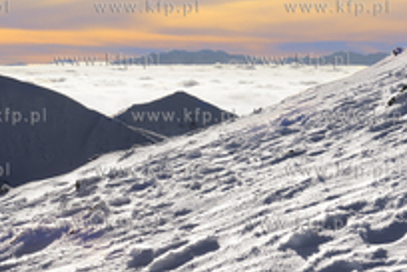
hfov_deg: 13.0
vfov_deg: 8.7
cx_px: 64
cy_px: 142
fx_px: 1775
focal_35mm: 157
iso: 200
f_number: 11
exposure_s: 1/640
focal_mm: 80
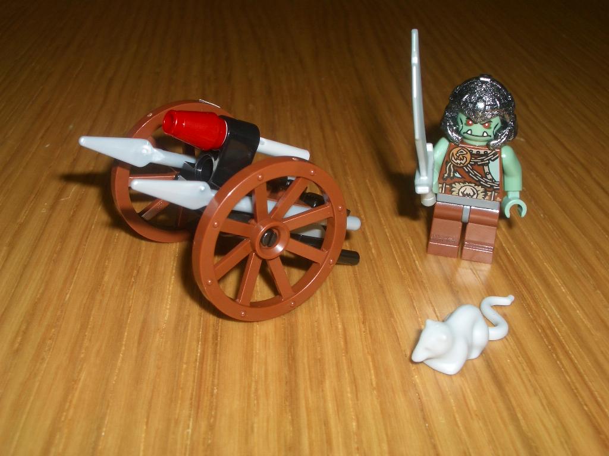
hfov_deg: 38.9
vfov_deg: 29.7
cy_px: 228
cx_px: 304
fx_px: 862
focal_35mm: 49
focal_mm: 8.2
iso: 50
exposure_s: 1/60
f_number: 5
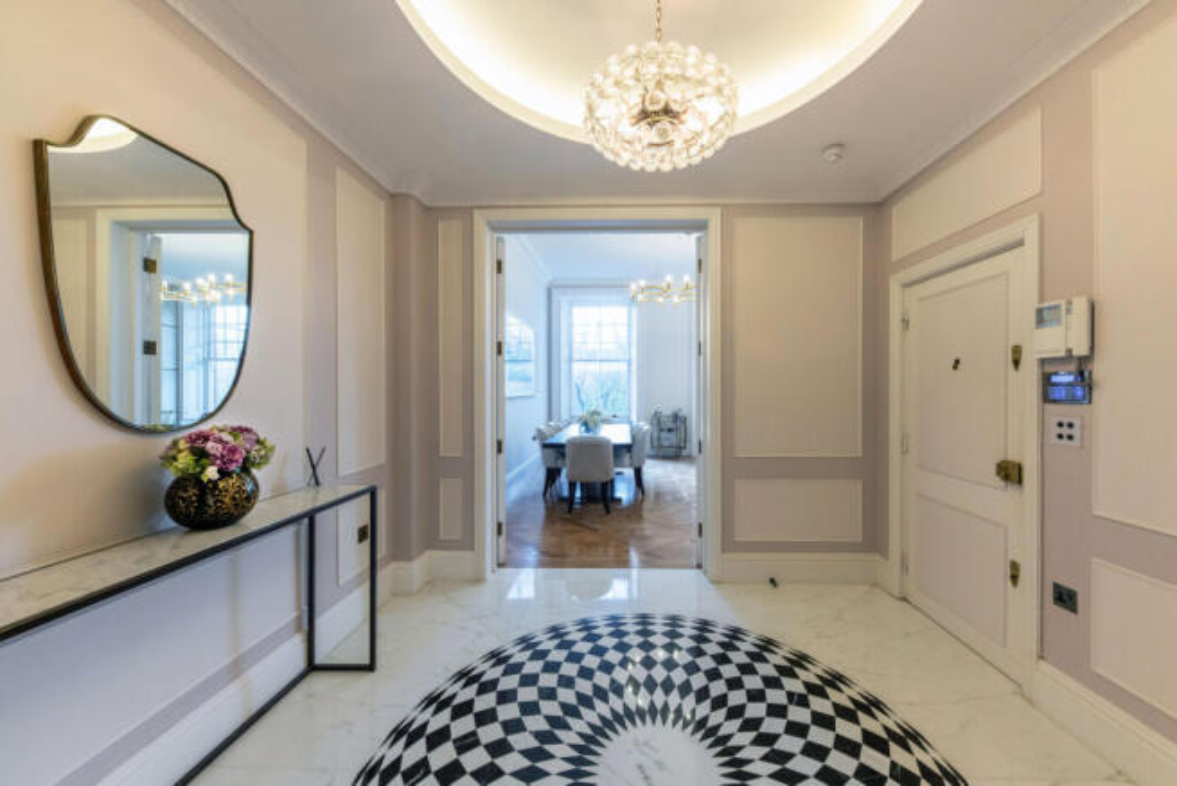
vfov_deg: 90.0
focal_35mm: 12
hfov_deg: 112.6
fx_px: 392
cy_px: 393
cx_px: 588
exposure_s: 1/8
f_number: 8
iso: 400
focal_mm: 12
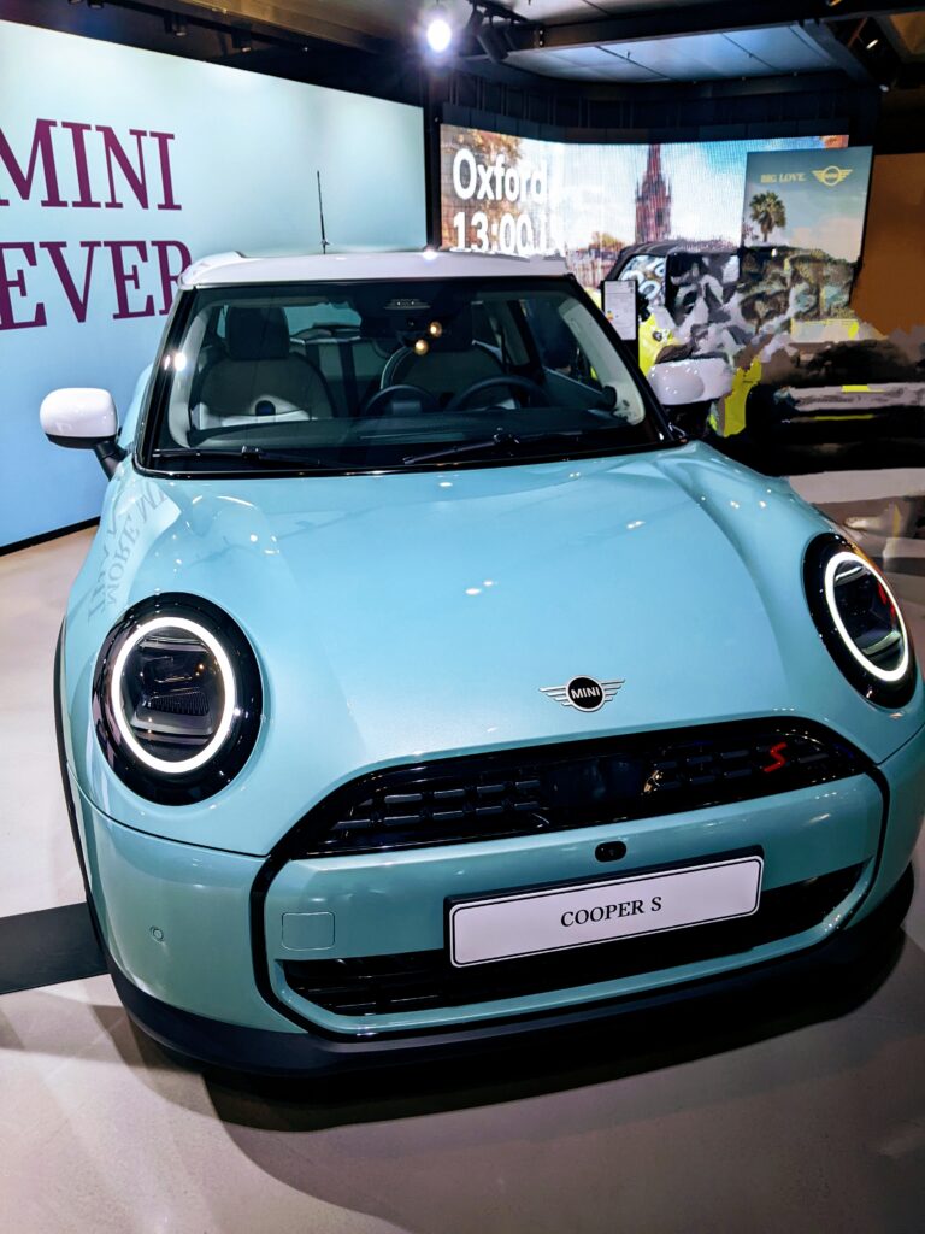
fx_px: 962
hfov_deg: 51.4
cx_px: 462
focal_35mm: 27
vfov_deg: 65.3
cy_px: 617
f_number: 1.8
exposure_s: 1/99.9
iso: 61
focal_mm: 4.44
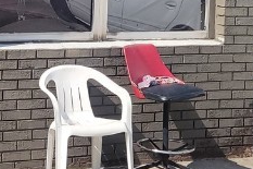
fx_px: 836
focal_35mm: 119
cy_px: -50
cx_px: -11
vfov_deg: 11.2
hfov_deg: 16.8
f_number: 1.8
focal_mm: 5.4
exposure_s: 1/2614
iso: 40
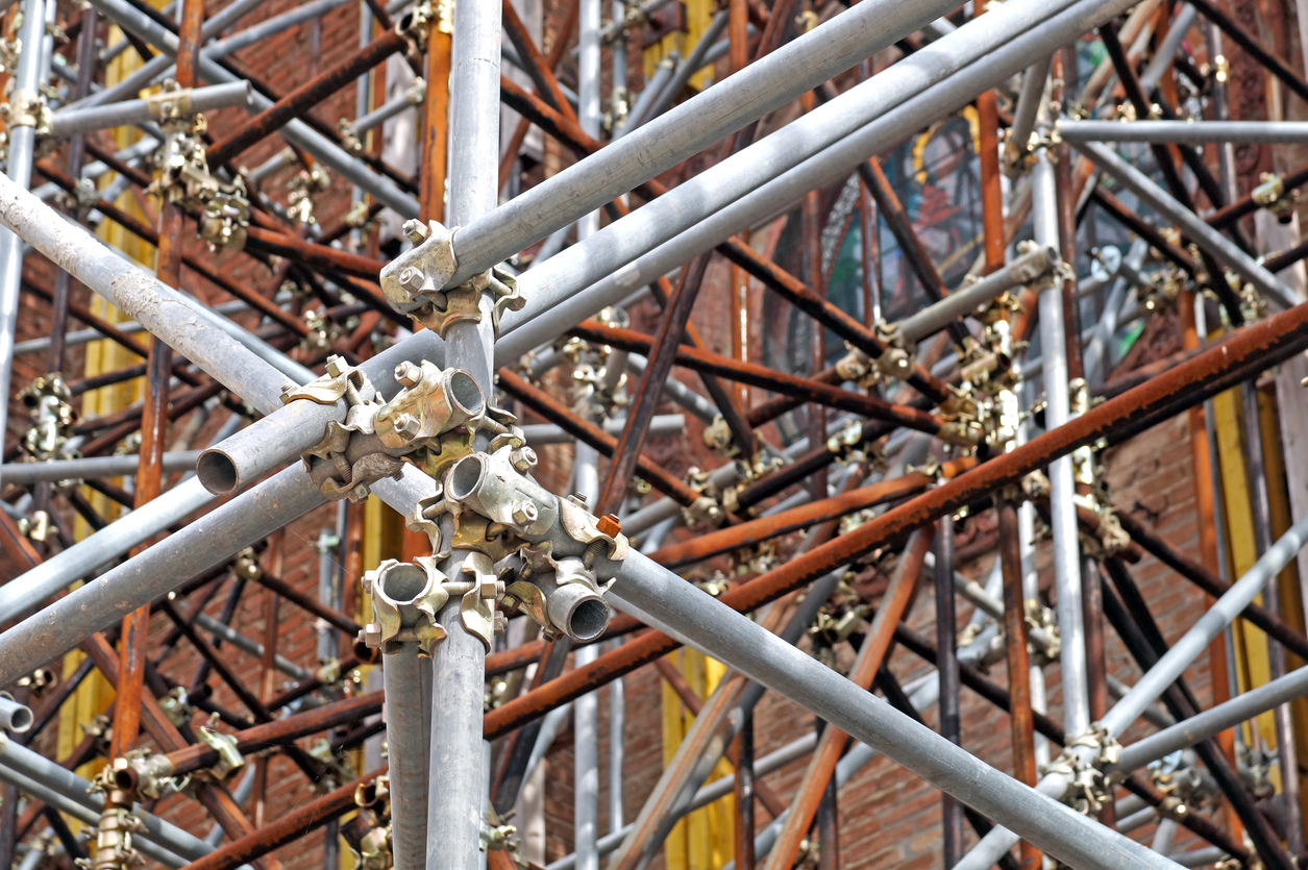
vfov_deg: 11.4
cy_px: 435
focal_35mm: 120
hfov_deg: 17.1
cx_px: 654
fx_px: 4357
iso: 400
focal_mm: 80
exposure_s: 1/250
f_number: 8
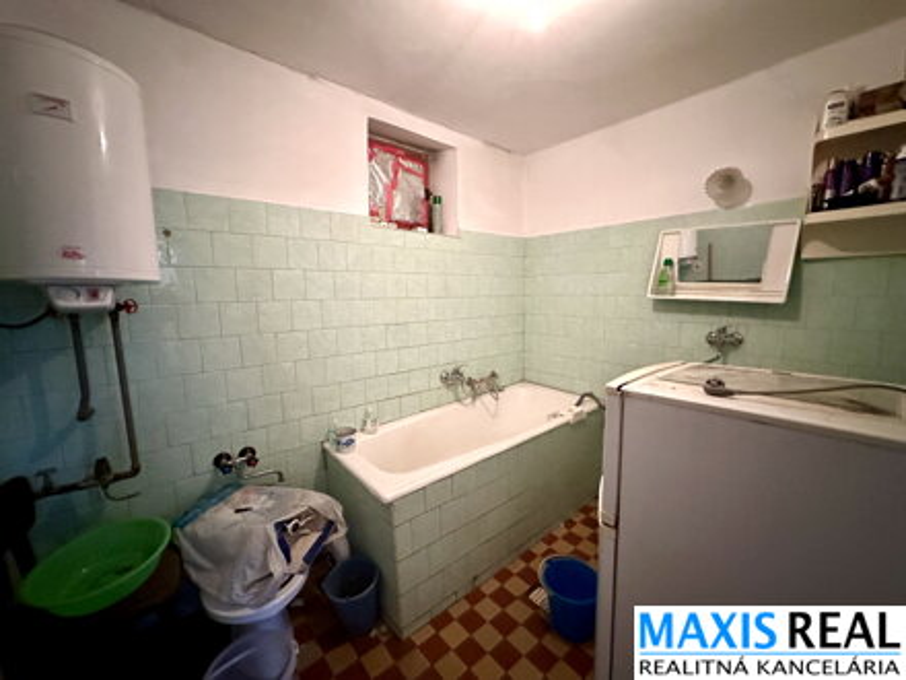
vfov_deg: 85.7
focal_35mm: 14
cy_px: 340
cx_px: 453
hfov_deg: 102.1
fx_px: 366
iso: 1250
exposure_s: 1/33
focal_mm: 2.22
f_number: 2.2
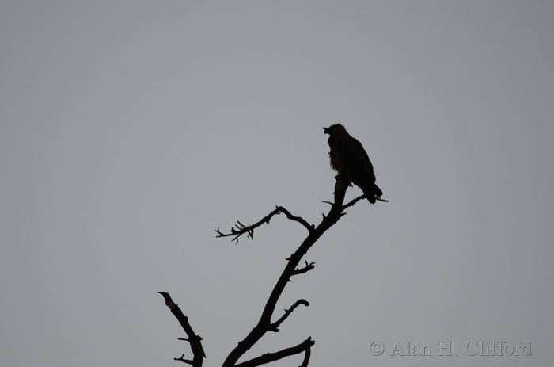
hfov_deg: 3.4
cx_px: 277
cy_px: 184
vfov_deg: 2.3
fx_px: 9210
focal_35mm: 600
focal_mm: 400
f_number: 5.6
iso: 1100
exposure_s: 1/500
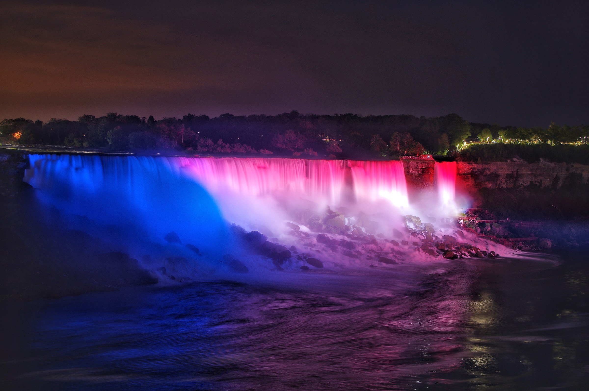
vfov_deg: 25.9
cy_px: 196
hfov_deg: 38.2
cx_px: 294
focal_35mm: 52
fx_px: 850
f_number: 4.5
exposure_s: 8
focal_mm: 35
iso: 100
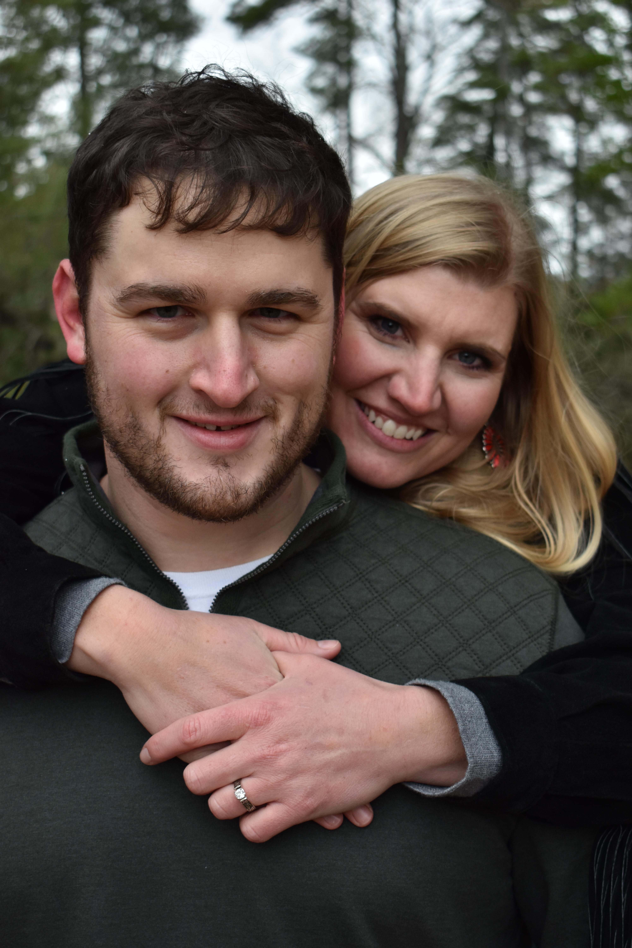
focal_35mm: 57
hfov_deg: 23.8
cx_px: 316
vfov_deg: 35.1
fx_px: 1501
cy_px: 474
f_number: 5
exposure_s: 1/160
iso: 400
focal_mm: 38
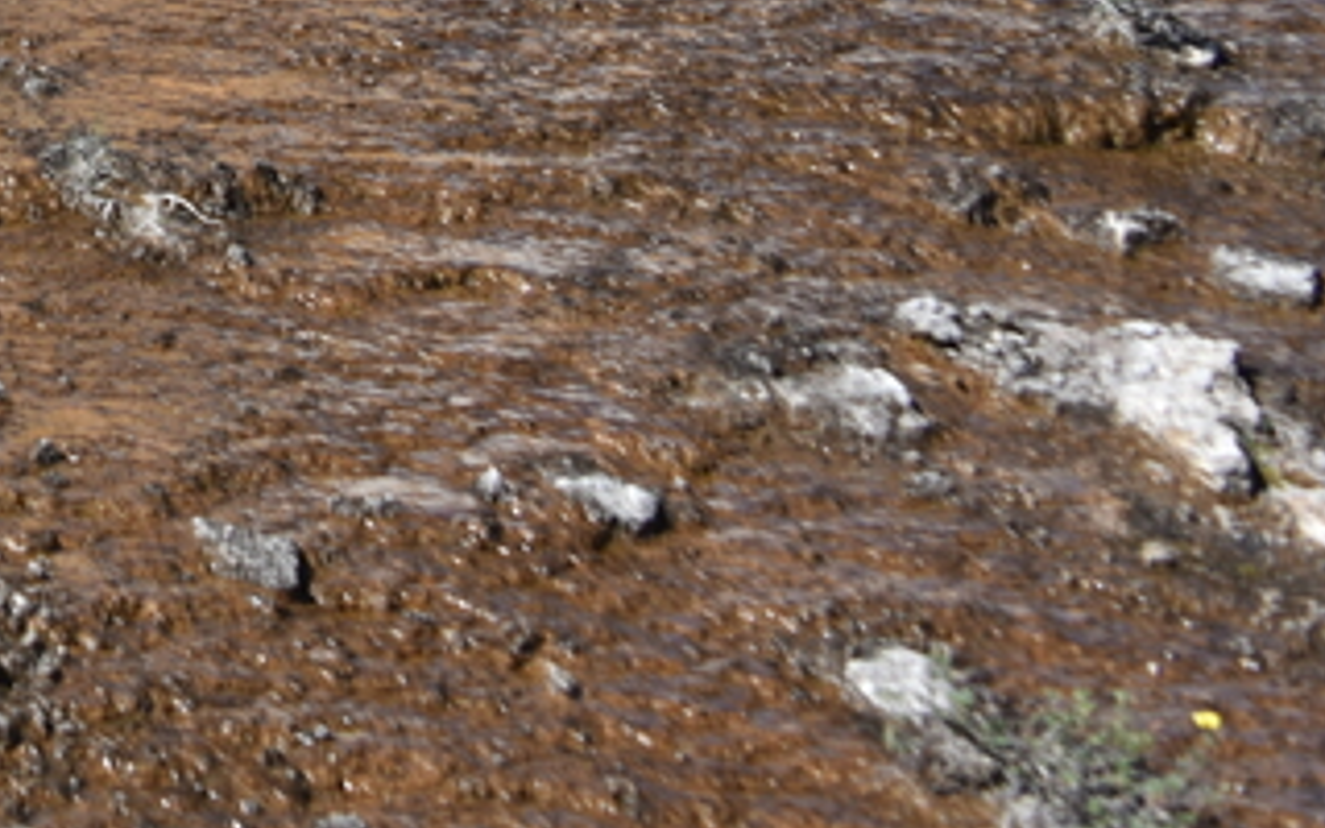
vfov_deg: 10.4
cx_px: -1023
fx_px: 4117
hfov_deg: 15.7
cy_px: -927
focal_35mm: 114
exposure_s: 1/250
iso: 100
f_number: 8
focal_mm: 28
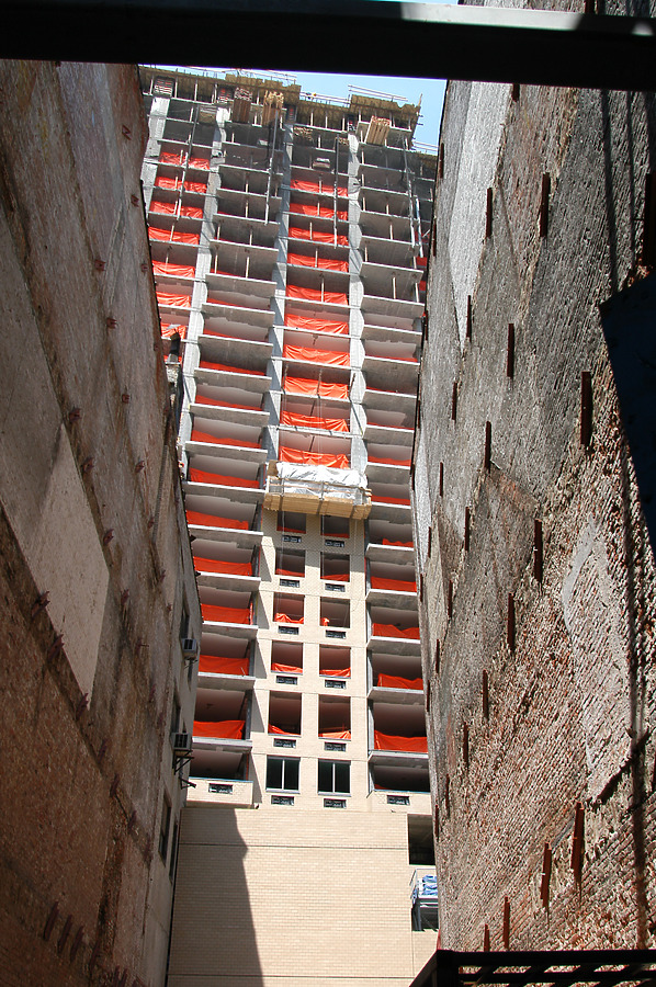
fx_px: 945
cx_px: 328
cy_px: 494
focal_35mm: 34
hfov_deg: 38.3
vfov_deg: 55.2
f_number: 8
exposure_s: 1/250
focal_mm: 23
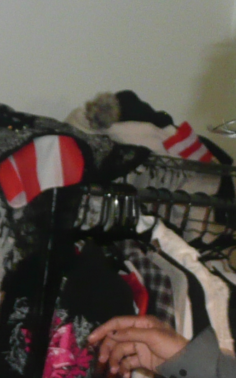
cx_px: 240
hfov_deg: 10.9
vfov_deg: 17.4
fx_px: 1225
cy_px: 295
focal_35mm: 119
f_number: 3.4
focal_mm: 4.9
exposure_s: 1/30
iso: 200
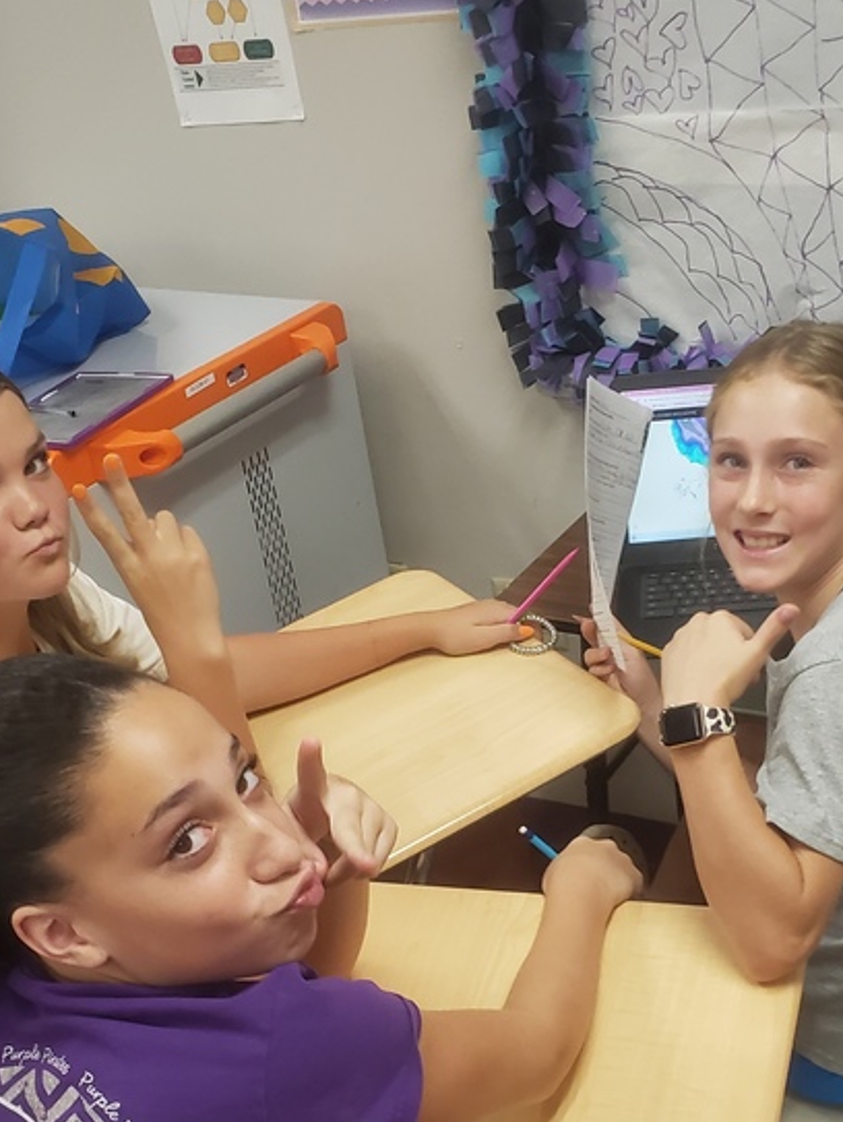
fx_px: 1589
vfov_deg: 37.5
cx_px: 550
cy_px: 893
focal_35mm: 49
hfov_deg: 29.5
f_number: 2.4
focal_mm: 4.3
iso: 320
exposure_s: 1/60
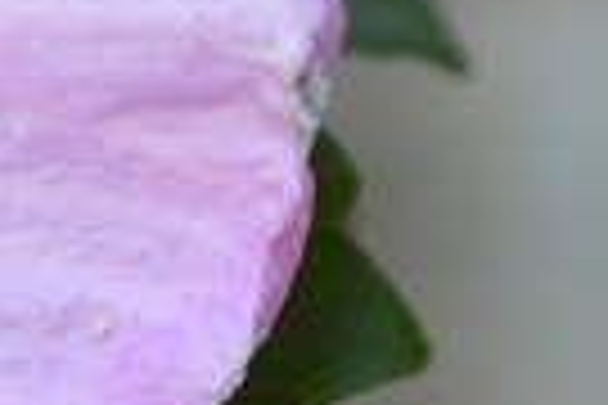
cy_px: -722
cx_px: -667
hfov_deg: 3.9
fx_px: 8849
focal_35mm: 524
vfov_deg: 2.6
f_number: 5.6
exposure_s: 1/60
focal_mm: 48
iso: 560
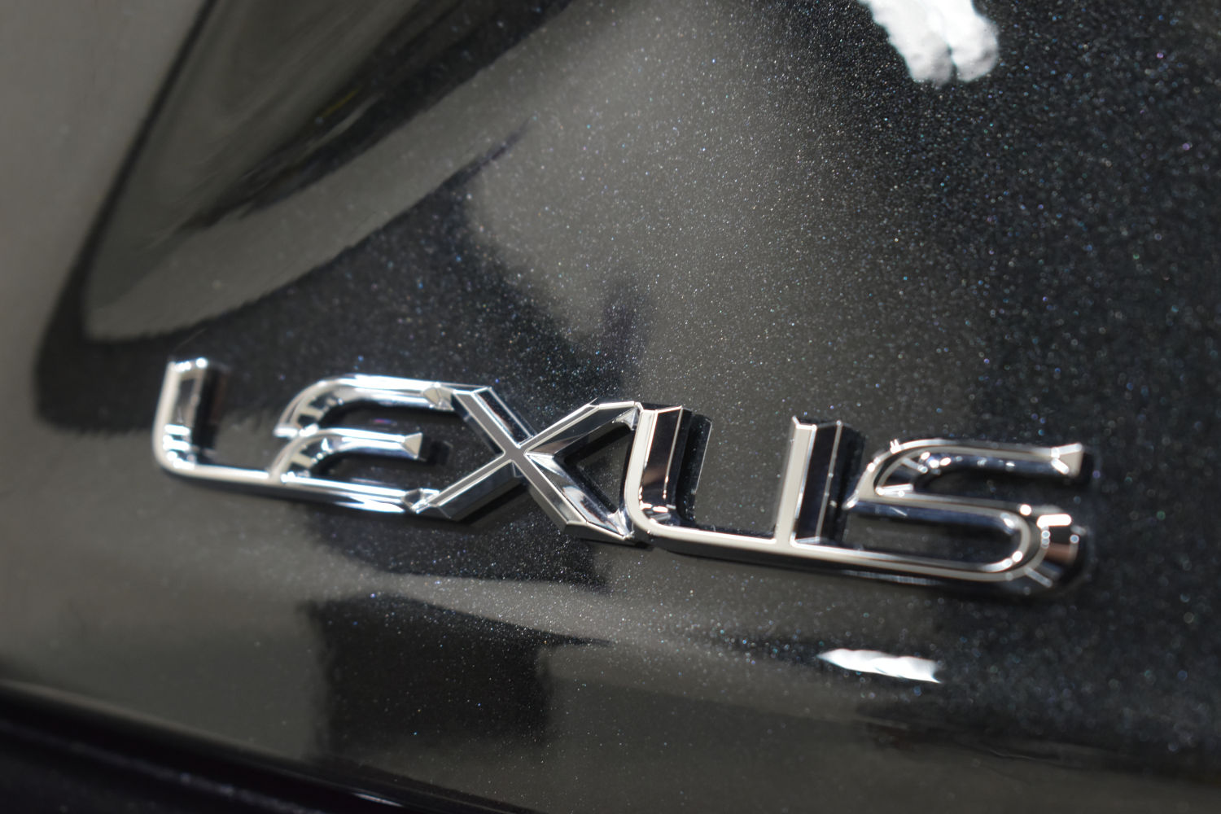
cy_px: 407
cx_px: 610
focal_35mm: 82
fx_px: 2798
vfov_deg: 16.6
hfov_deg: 24.6
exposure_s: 1/30
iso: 800
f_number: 5.6
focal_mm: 55
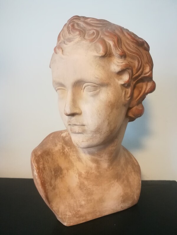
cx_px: 88
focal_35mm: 26
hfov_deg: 53.1
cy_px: 118
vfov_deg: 67.3
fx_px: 177
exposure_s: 1/20
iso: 500
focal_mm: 3.83
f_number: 2.2
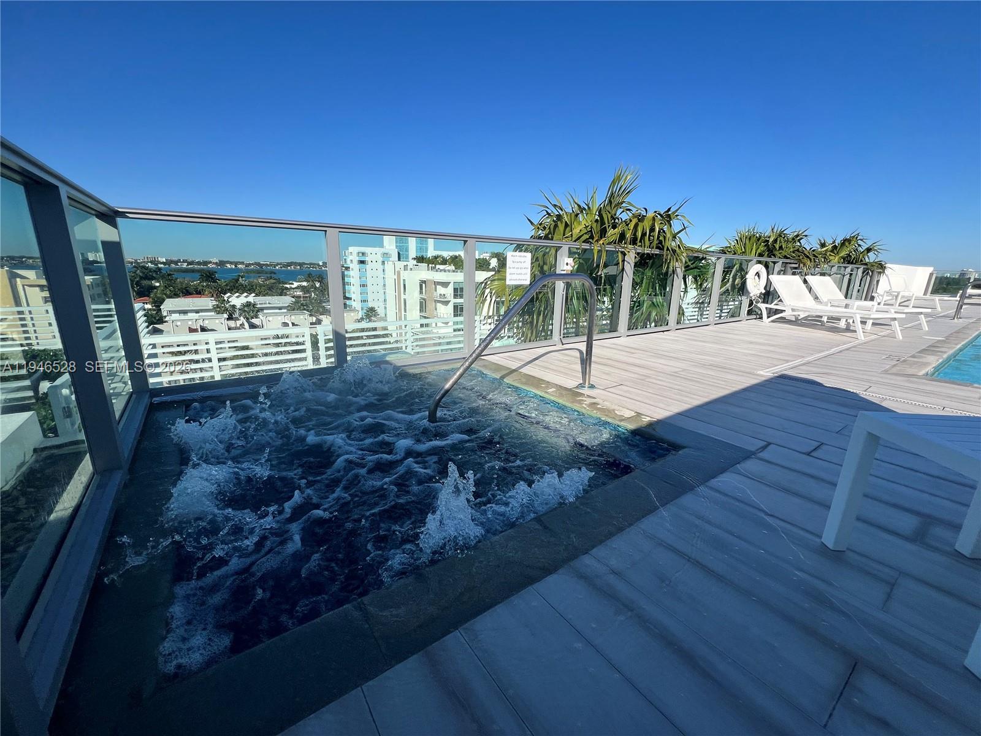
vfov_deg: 89.9
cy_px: 368
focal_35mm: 13
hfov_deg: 106.2
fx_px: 368
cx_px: 490
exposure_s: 1/2320
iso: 32
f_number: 1.8
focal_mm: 1.57
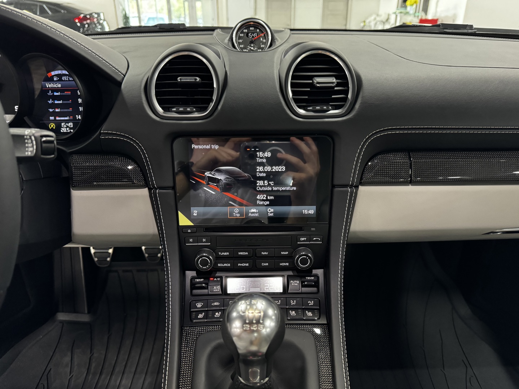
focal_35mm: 24
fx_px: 360
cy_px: 194
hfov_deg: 71.6
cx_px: 260
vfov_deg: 56.8
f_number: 1.78
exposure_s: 1/40
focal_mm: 6.86
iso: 800
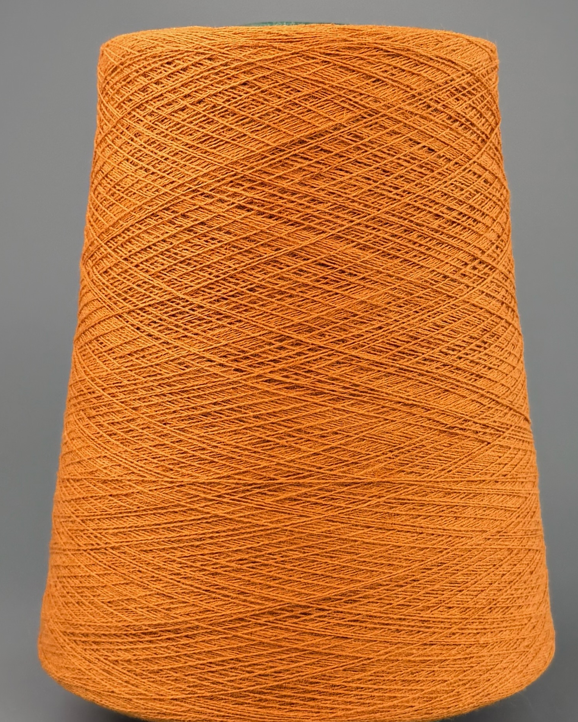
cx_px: 300
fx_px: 556
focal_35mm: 26
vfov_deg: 65.9
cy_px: 395
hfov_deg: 54.9
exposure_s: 1/742
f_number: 1.78
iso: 80
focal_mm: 6.76
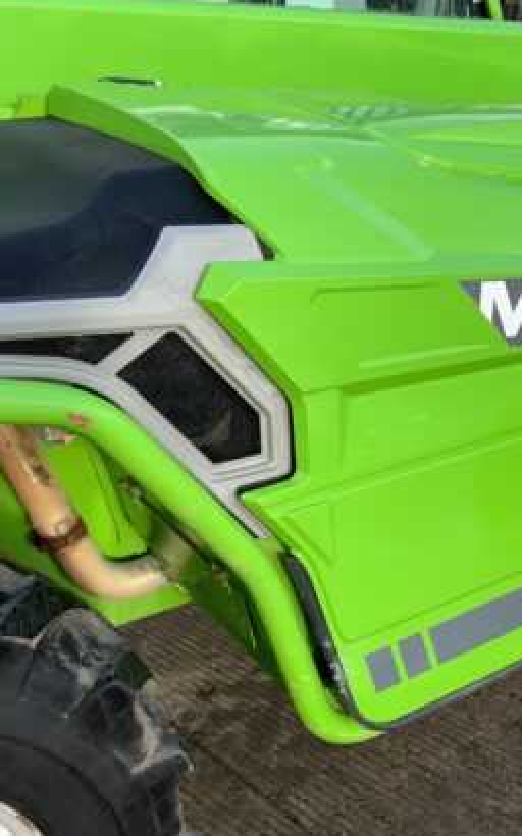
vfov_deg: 41.8
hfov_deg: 25.7
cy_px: 440
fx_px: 1093
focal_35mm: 48
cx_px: 506
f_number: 1.8
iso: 16
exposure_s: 1/268
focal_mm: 3
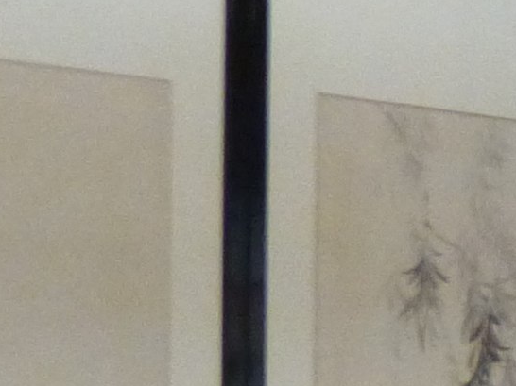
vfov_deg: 7.8
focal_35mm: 190
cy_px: 302
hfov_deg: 9.8
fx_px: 2831
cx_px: 943
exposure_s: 1/15
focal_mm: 4.3
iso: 400
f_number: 2.8
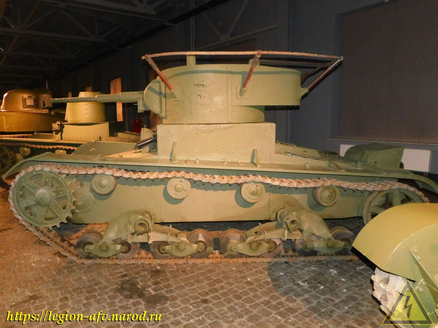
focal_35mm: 23
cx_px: 219
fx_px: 291
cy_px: 164
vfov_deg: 58.9
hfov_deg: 73.9
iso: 500
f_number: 3
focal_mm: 4
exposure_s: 1/30
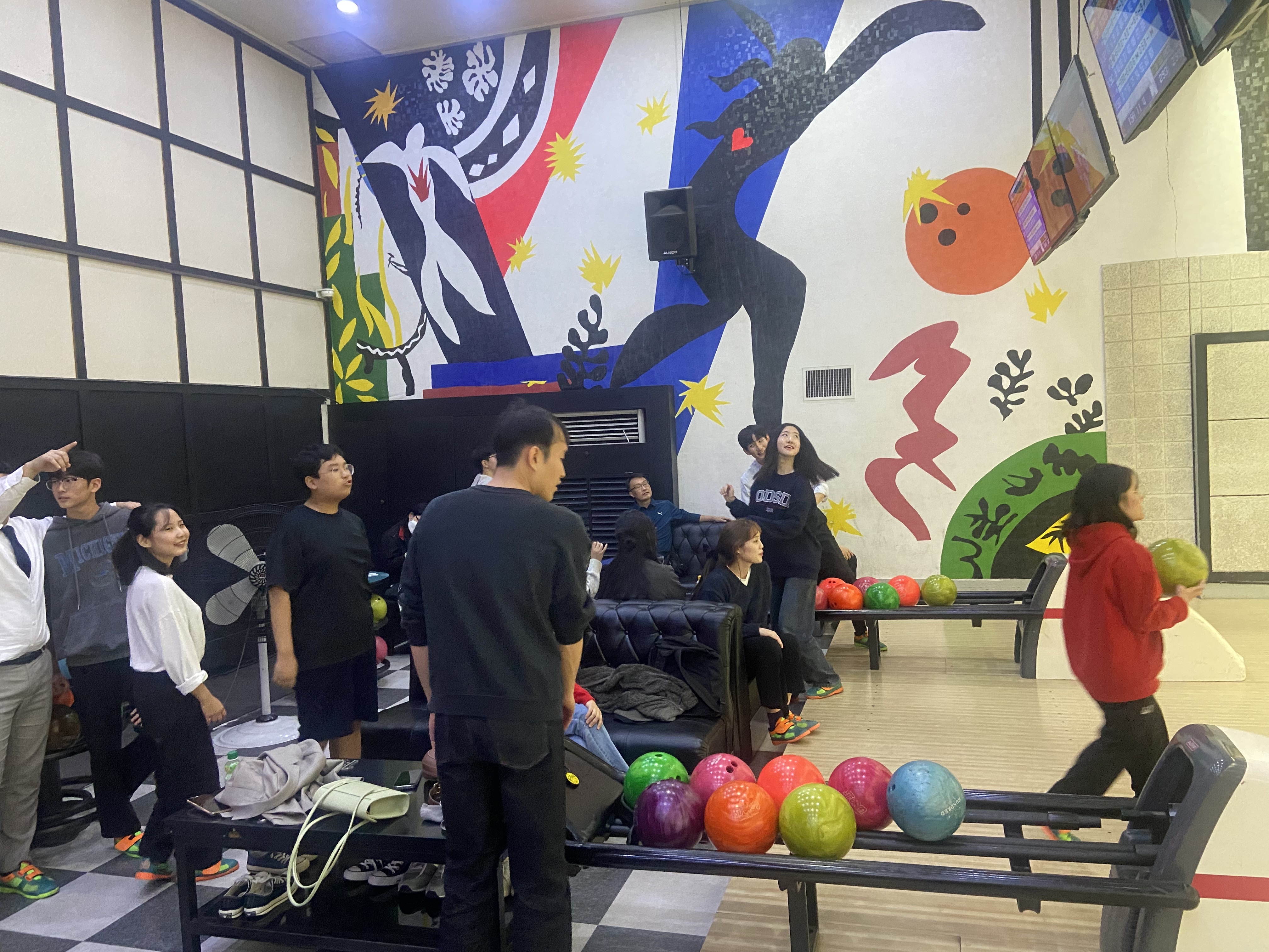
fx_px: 953
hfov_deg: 67.3
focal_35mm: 26
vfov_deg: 53.1
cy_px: 476
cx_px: 634
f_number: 1.8
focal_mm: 4.25
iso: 500
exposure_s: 1/60
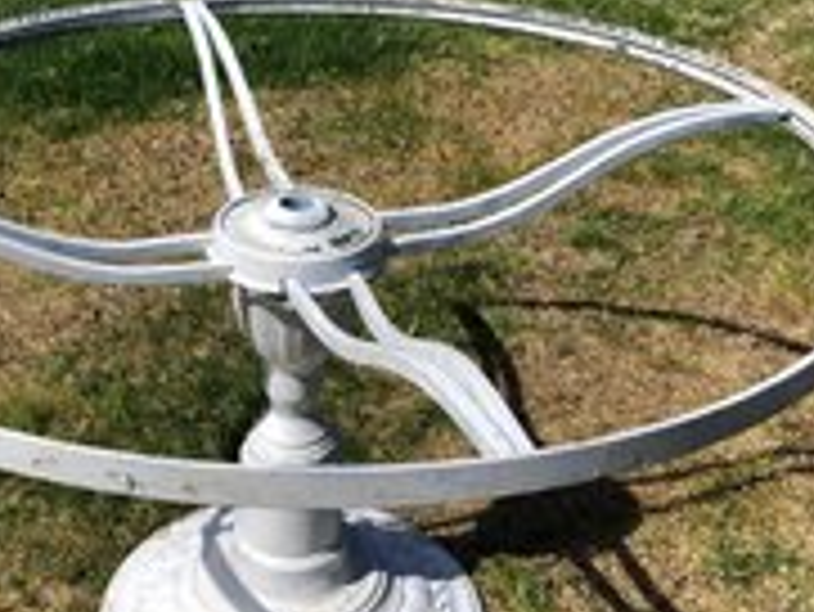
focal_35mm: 53
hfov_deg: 35.7
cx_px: 250
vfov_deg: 27.5
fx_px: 1247
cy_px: 358
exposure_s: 1/2433
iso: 20
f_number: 1.8
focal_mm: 3.99
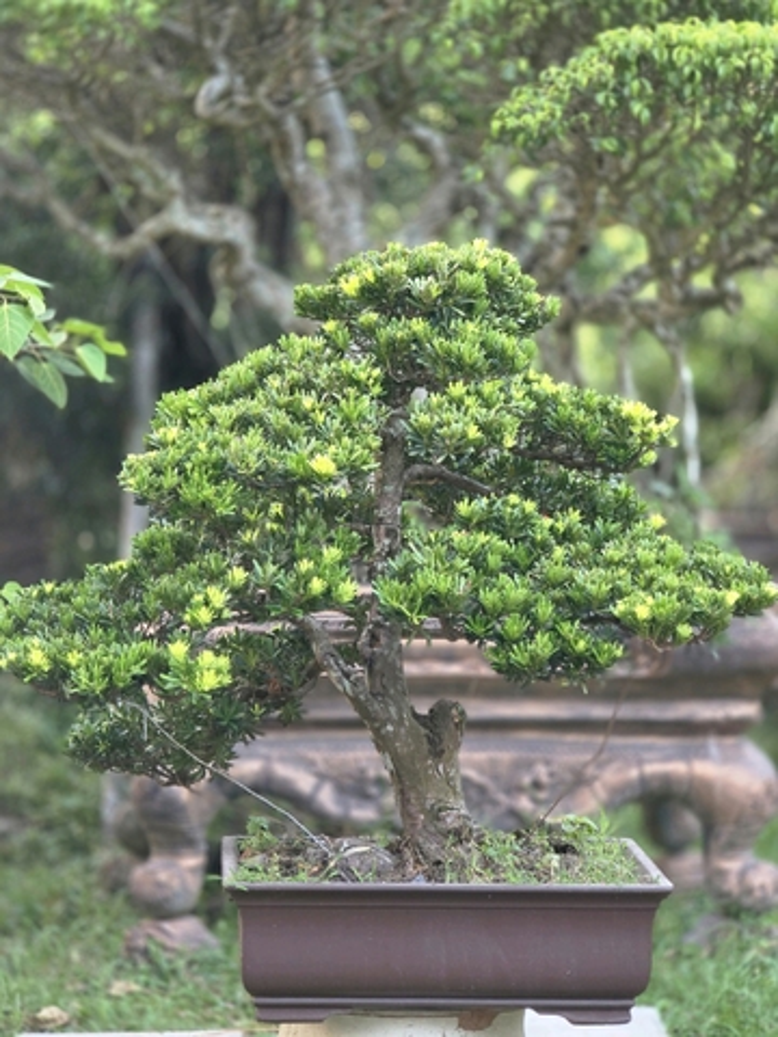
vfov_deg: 17.1
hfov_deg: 12.9
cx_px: 389
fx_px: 3446
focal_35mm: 115
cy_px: 518
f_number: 3.4
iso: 400
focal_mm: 18.6
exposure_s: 1/33.4
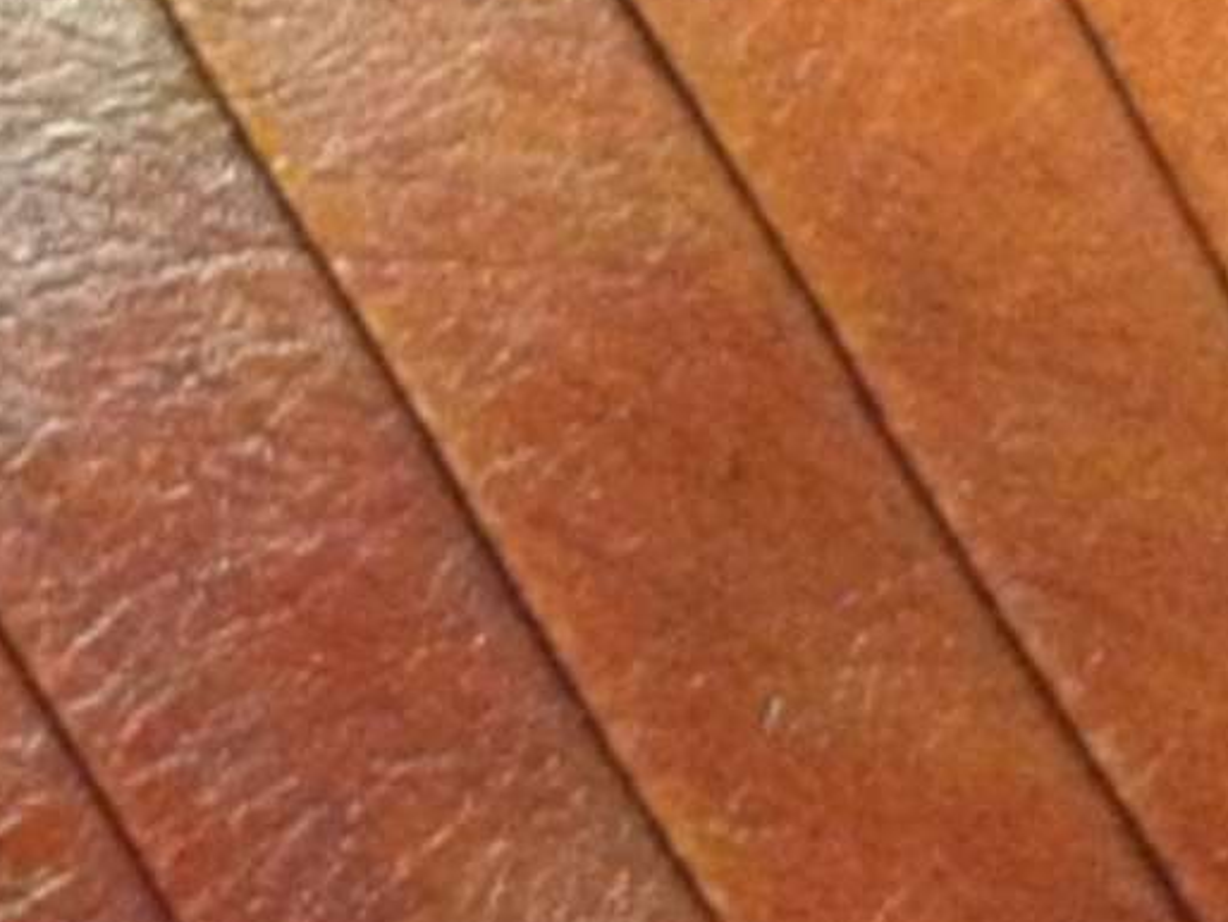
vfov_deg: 8.0
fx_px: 6459
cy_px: -469
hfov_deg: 10.8
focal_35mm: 182
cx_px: 194
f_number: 2.8
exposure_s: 1/15
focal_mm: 3.85
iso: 1000
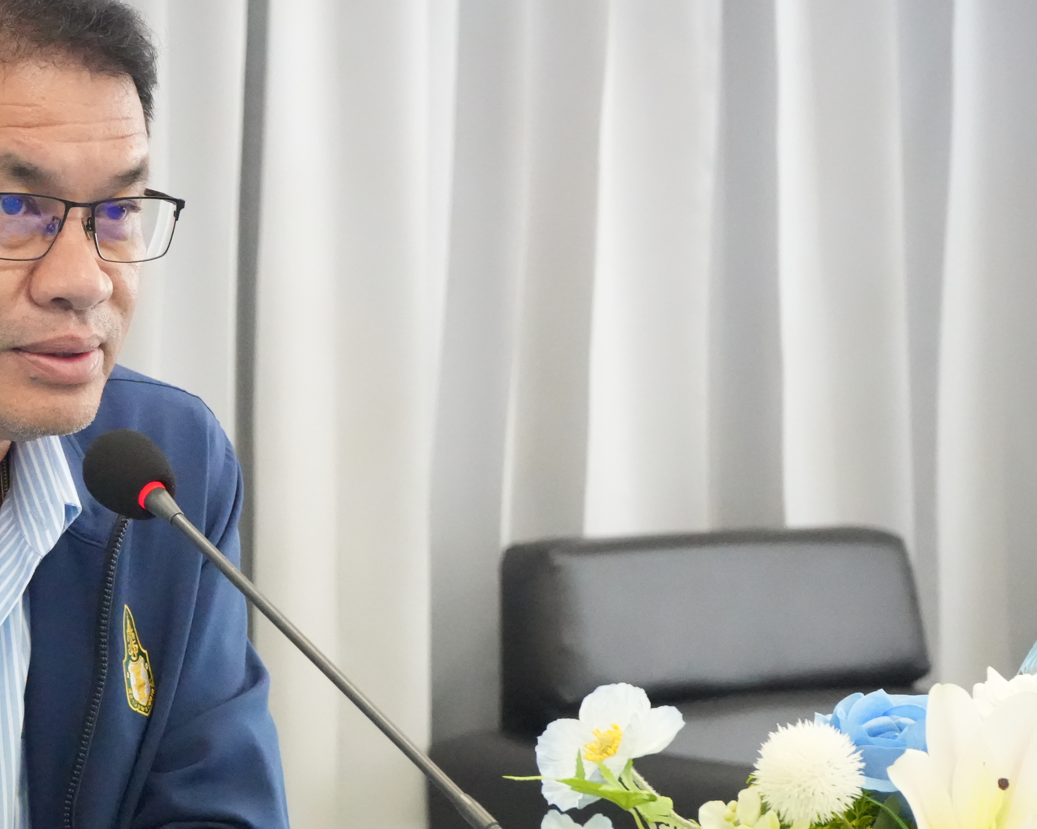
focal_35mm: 136
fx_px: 4174
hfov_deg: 14.0
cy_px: 524
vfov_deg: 11.3
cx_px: 76
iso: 20000
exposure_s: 1/500
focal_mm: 70
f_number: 8
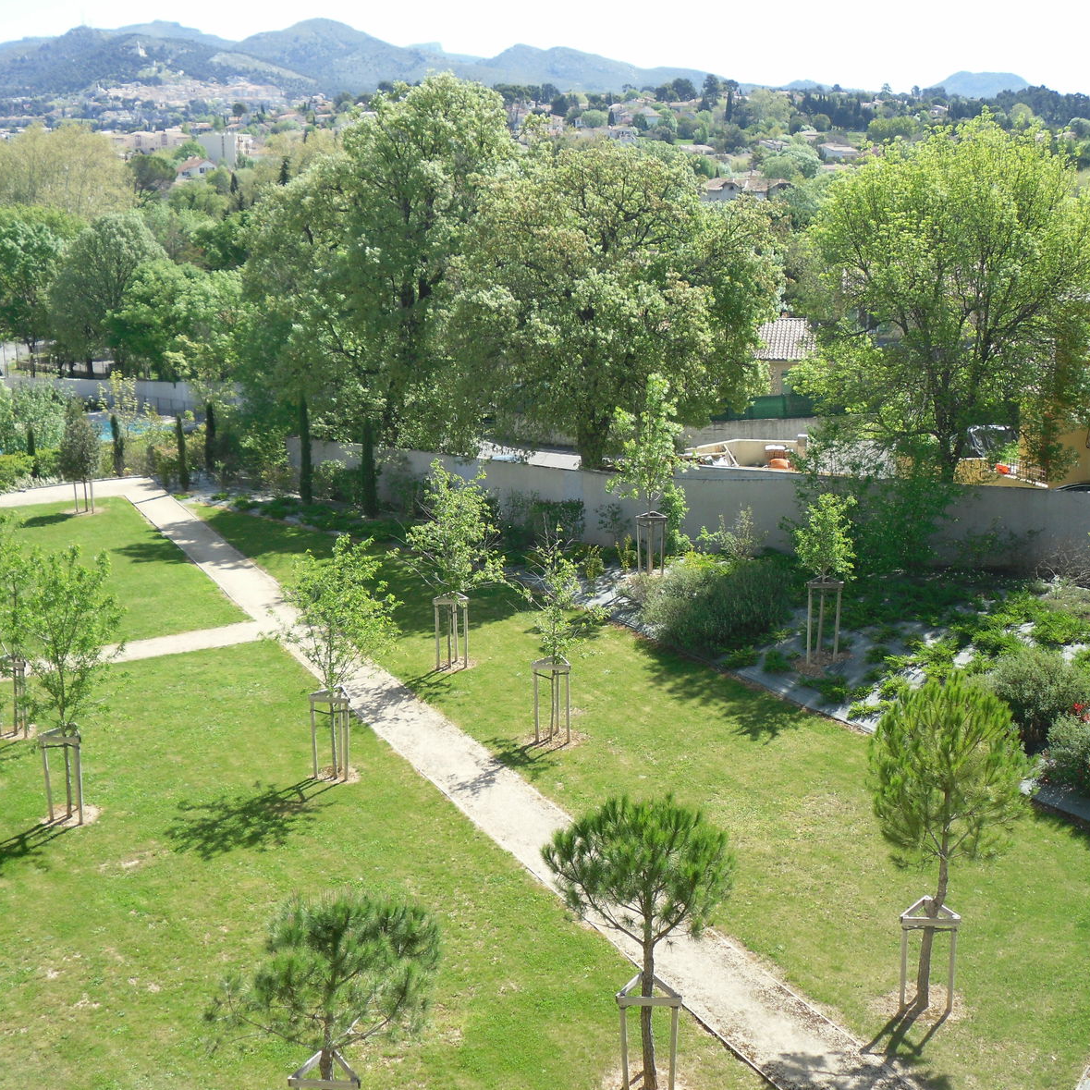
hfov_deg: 40.0
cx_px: 509
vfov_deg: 40.0
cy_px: 538
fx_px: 1496
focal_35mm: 42
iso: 80
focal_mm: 6.3
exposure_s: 1/412
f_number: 3
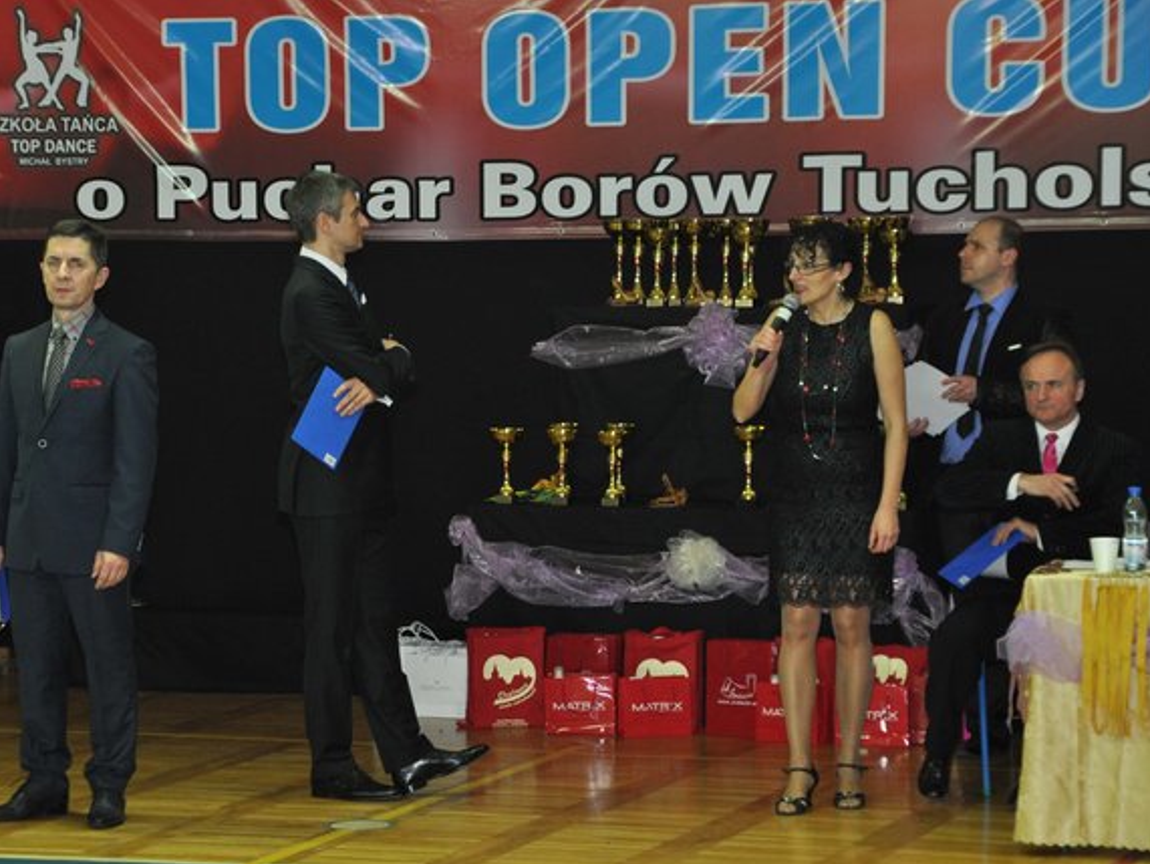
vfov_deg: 13.9
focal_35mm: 107
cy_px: 433
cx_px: 524
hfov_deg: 18.4
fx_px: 3542
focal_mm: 65
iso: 800
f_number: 5
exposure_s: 1/60
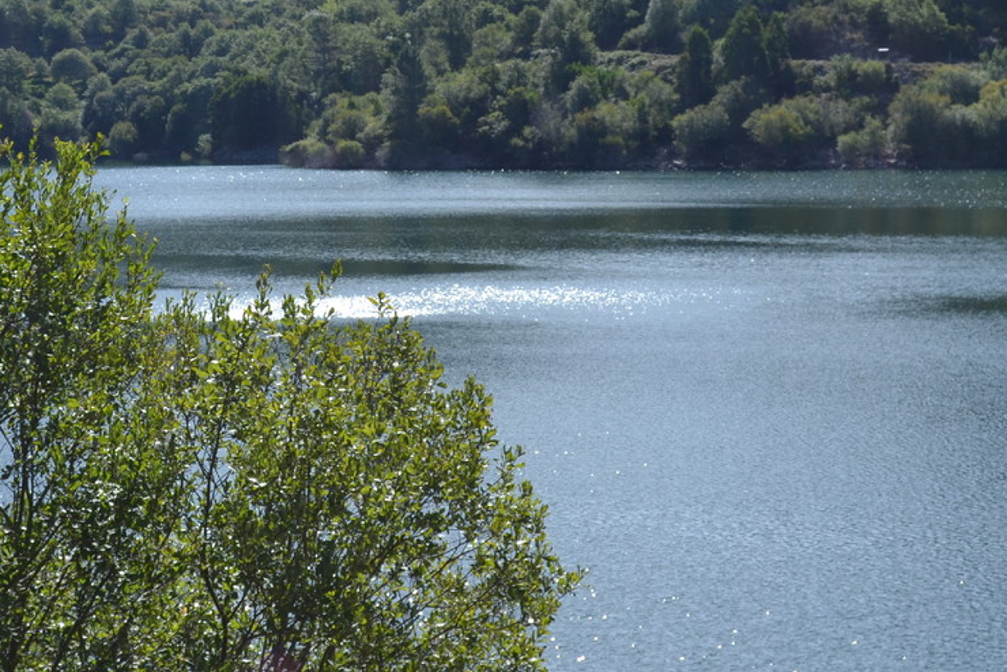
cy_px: 181
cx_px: 283
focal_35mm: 83
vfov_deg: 16.4
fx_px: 2322
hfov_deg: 24.3
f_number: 8
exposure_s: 1/250
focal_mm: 32
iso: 100
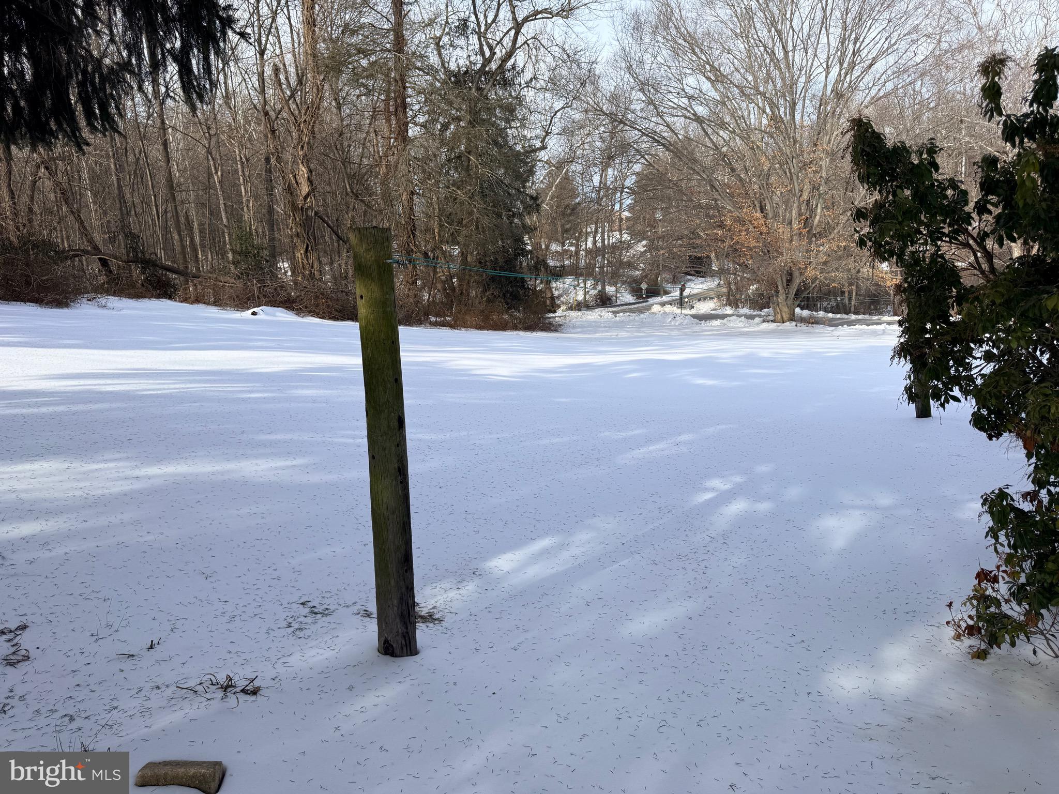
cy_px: 397
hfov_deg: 71.6
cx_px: 530
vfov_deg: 56.8
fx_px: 734
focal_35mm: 24
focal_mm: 6.76
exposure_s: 1/4167
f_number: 1.78
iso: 80
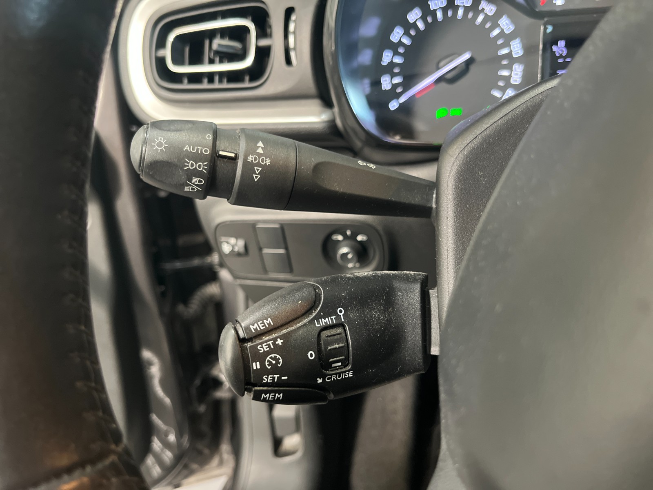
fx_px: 490
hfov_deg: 67.3
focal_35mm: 26
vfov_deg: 53.1
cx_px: 326
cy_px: 245
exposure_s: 1/27
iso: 800
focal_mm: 5.1
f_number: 1.6
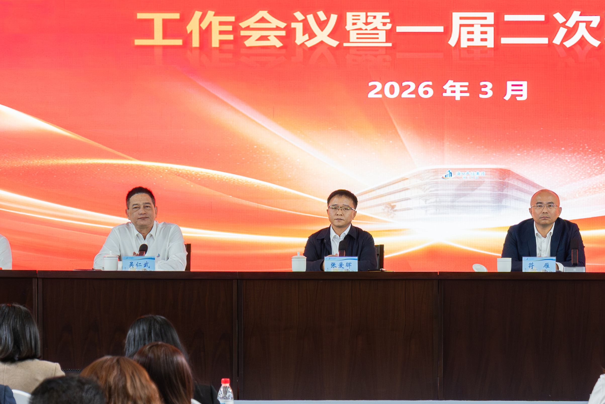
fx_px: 3109
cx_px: 436
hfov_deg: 11.1
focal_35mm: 185
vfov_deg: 7.4
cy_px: 157
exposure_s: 1/200
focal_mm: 48
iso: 640
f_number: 4
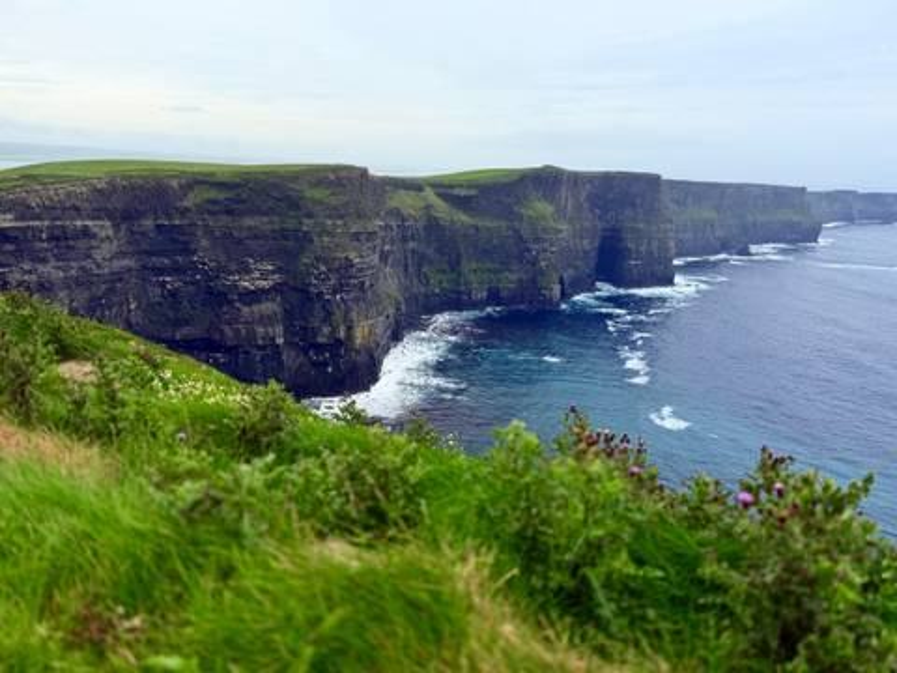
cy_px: 336
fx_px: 622
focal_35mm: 24
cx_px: 448
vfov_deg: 56.8
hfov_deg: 71.6
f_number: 1.78
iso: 80
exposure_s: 1/1812
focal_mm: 6.76
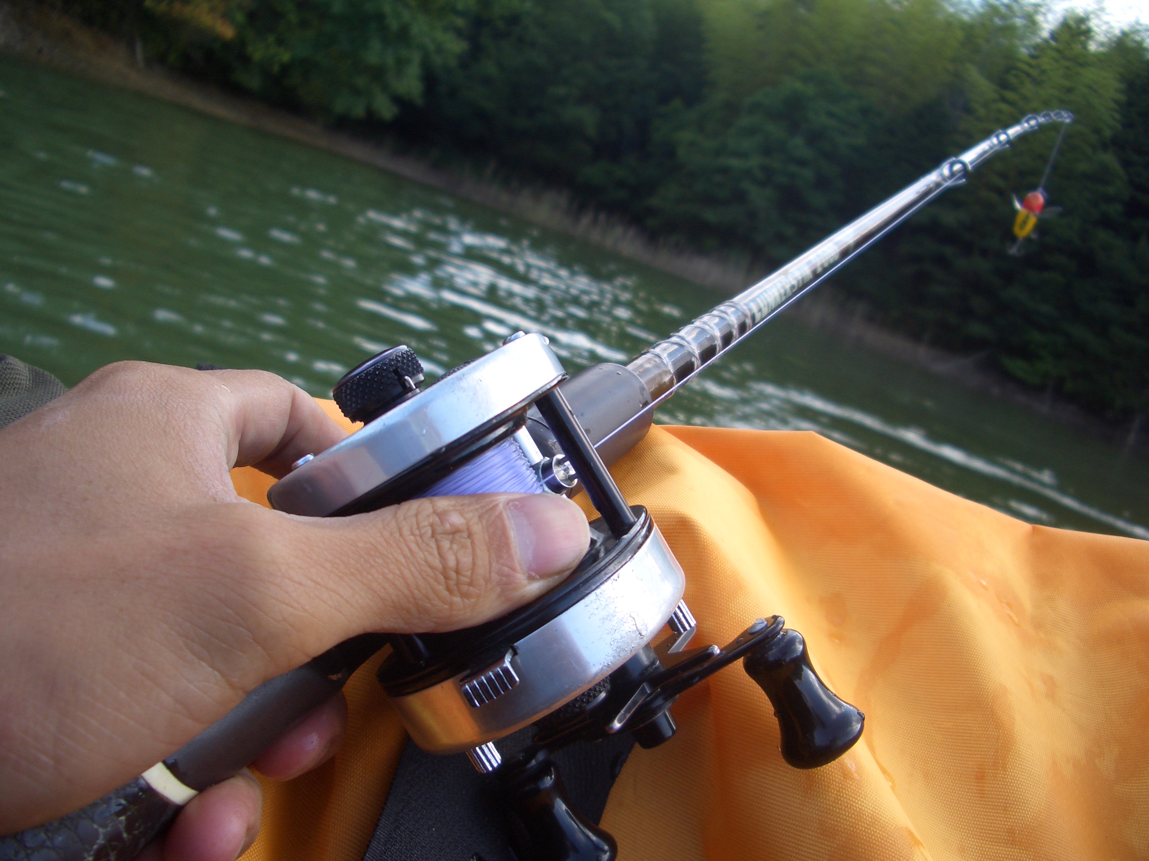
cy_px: 430
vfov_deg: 40.7
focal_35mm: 35
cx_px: 574
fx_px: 1162
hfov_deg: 52.6
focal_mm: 5.8
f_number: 2.6
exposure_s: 1/320
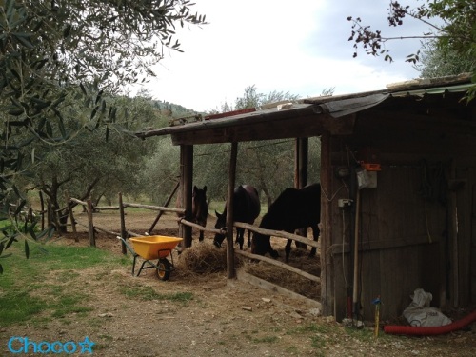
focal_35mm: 35
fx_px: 481
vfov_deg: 40.7
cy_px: 178
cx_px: 238
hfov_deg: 52.6
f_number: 2.4
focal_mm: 4.28
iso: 64
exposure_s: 1/699
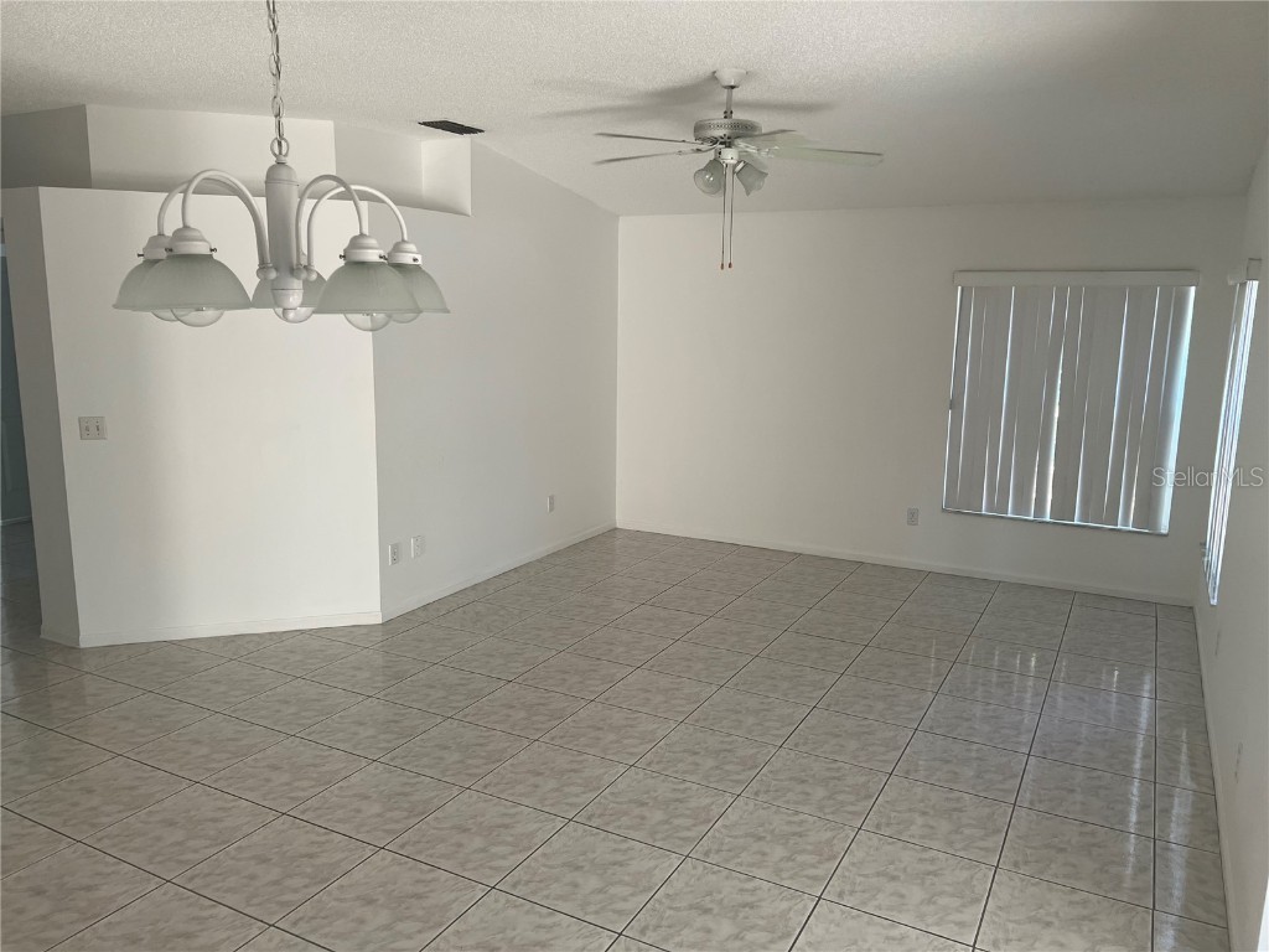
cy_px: 476
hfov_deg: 67.3
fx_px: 953
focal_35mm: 26
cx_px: 634
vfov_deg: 53.1
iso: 100
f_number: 1.5
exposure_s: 1/121
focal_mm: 5.7
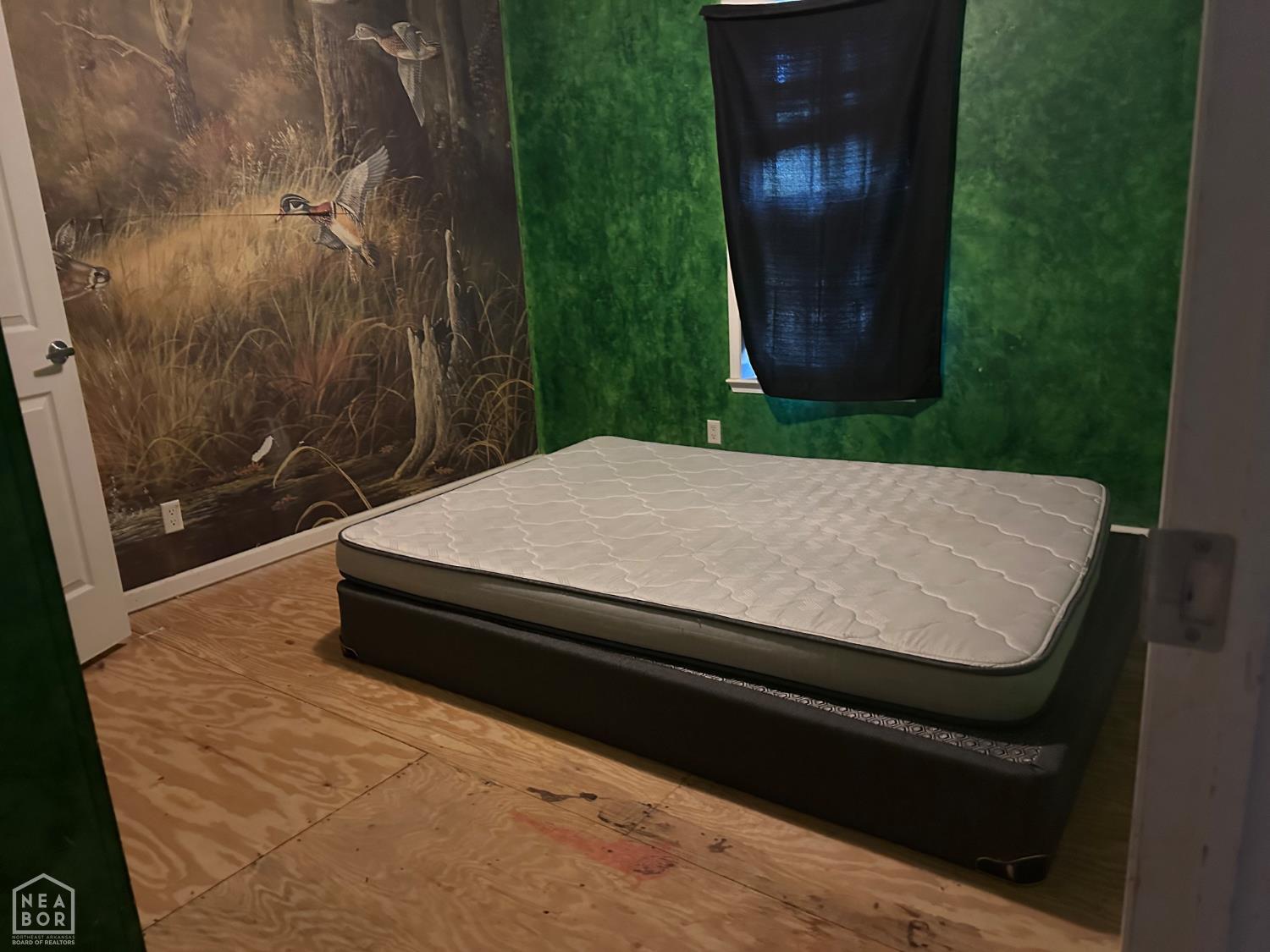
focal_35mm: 24
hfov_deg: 71.6
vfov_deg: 56.8
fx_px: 881
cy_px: 476
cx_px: 635
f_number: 1.78
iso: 1250
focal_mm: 6.86
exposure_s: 1/30
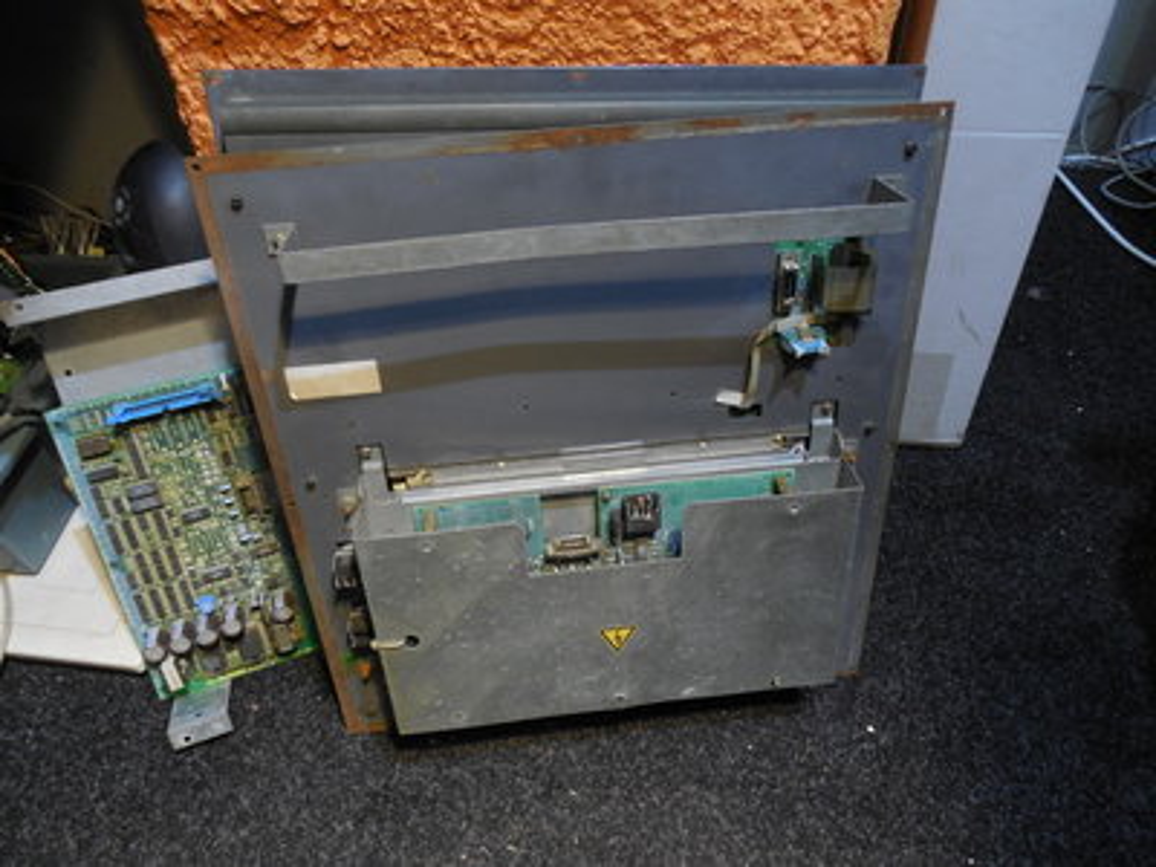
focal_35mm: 25
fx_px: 835
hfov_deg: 69.4
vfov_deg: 54.9
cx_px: 578
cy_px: 434
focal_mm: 4.5
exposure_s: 1/15
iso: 400
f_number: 3.3
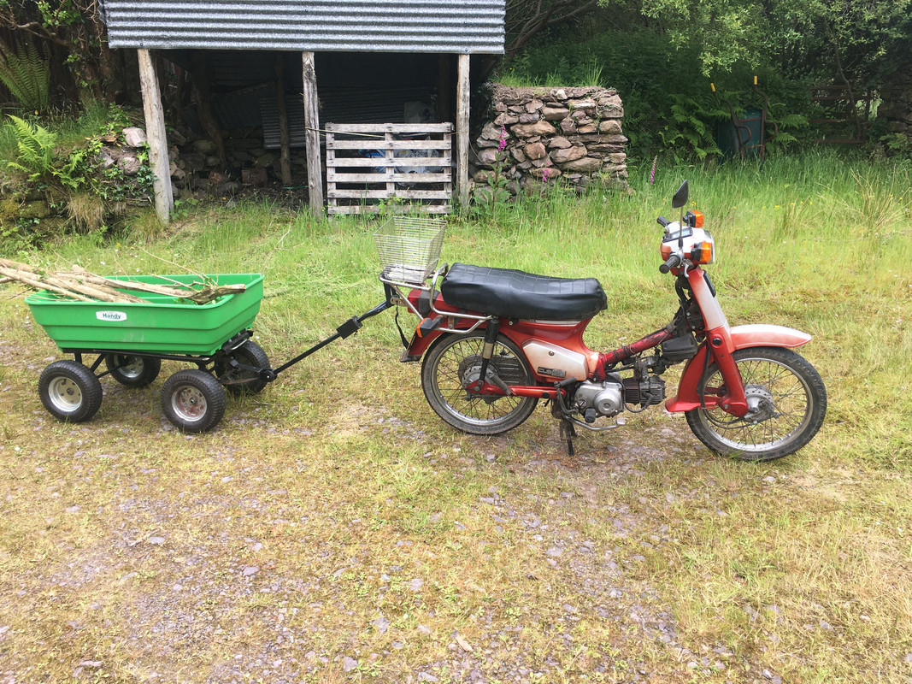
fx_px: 764
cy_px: 342
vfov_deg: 48.2
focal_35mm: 29
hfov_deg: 61.7
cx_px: 456
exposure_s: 1/278
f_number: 2.2
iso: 25
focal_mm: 4.15
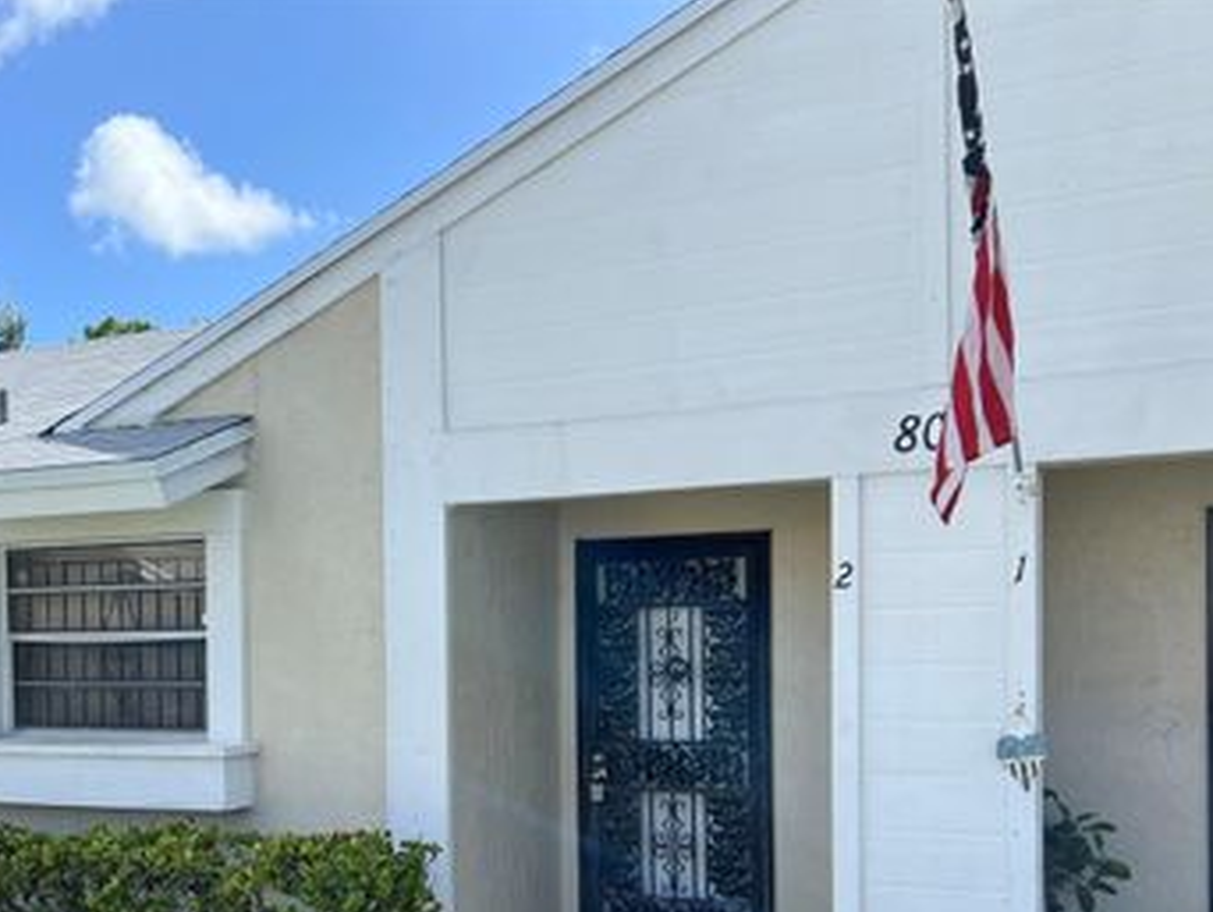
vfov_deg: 37.1
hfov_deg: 48.8
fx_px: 1333
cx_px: 521
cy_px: 655
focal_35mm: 38
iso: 50
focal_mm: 5.7
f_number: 1.5
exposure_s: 1/3077
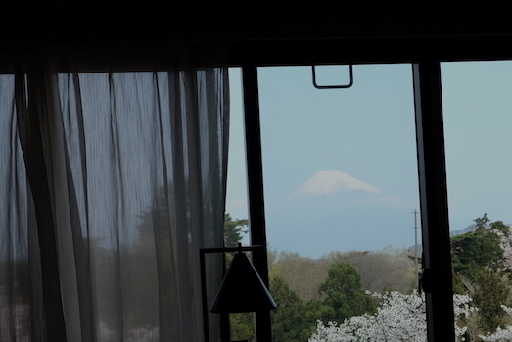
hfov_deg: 25.9
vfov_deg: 17.5
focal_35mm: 78
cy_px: 233
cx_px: 320
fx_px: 1110
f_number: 8
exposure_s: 1/480
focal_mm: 34.3
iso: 400
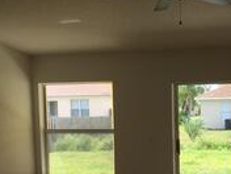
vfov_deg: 22.0
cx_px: 205
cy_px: 140
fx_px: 440
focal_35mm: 66
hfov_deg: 28.3
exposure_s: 1/437
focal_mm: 4.15
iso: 25
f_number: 2.2
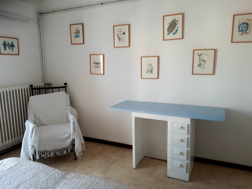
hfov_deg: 67.3
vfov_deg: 53.1
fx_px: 189
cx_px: 126
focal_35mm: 26
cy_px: 94
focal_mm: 3.92
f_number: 1.7
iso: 125
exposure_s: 1/50
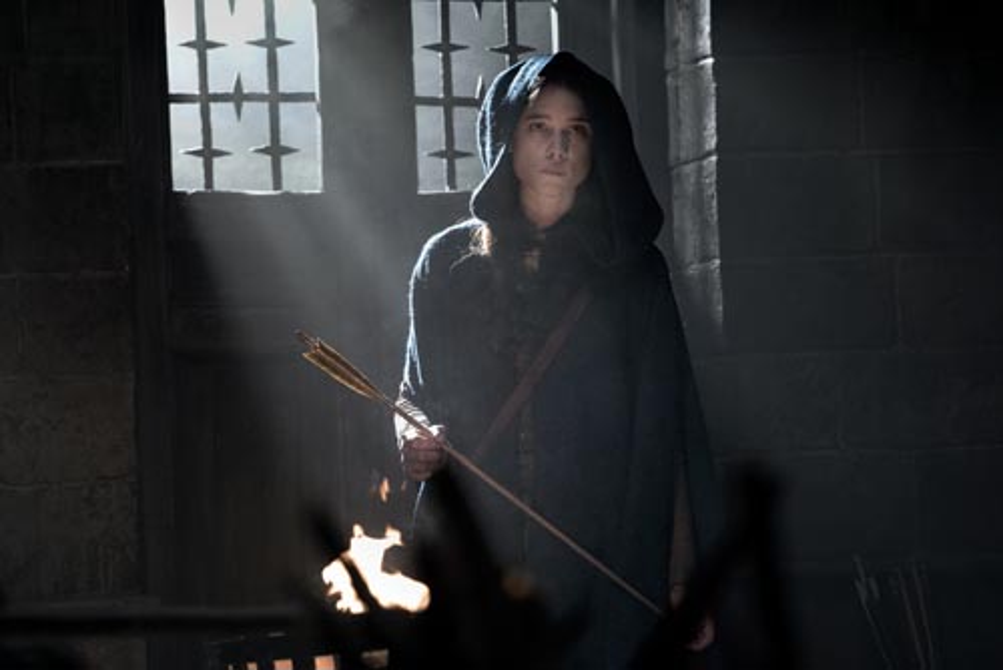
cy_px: 335
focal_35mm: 131
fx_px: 3652
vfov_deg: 10.5
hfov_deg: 15.6
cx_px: 502
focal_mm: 131
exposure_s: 1/200
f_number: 4
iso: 8000
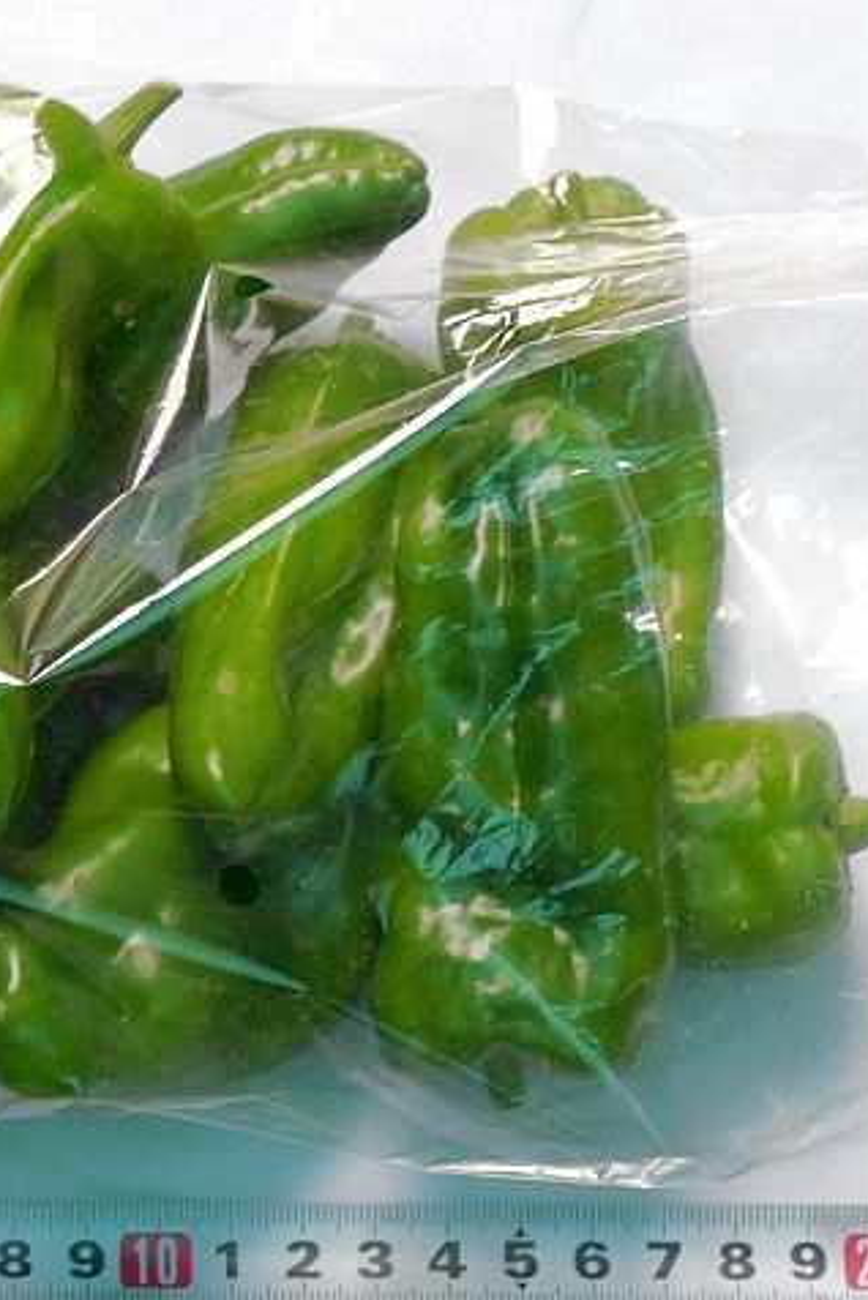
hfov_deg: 6.5
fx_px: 7619
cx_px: 205
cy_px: 650
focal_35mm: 211
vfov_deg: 9.7
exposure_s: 1/15
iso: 560
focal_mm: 27.2
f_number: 4.9
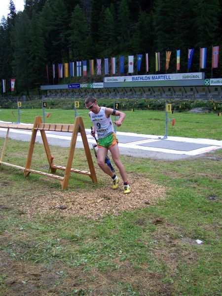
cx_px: 111
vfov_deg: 49.0
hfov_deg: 37.7
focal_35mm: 38
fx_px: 325
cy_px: 148
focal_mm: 6.3
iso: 160
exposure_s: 1/800
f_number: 2.8
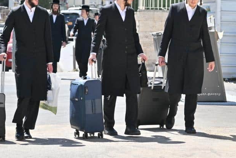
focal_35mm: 206
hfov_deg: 10.0
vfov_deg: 6.7
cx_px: 143
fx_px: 1351
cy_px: 61
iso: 125
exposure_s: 1/1250
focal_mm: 83
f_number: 4.5
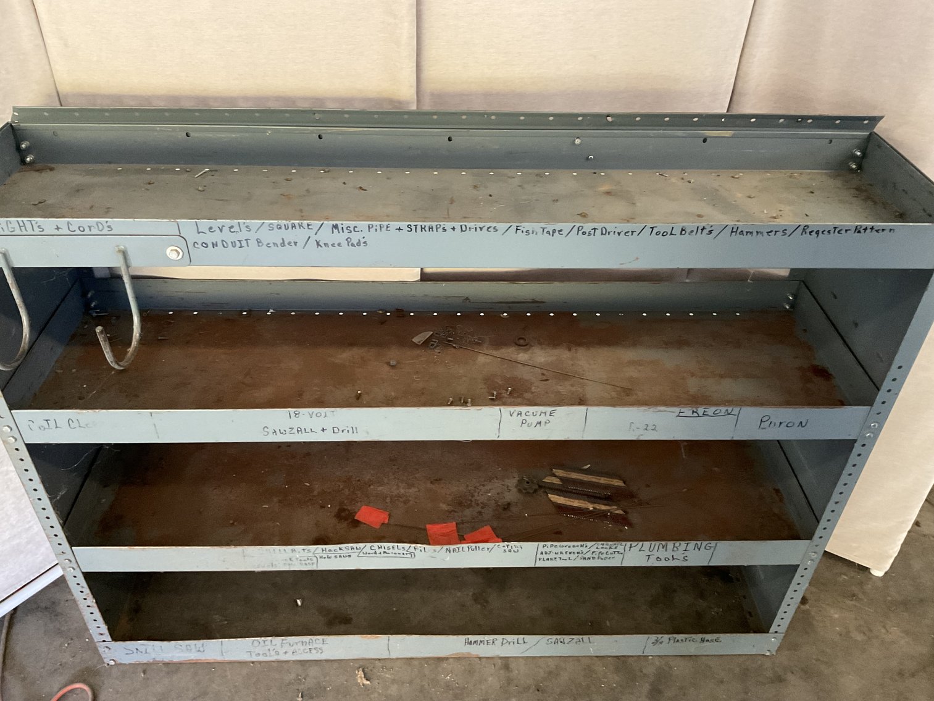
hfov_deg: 61.7
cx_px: 467
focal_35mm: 29
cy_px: 350
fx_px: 783
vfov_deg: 48.2
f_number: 1.8
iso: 400
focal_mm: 3
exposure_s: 1/30
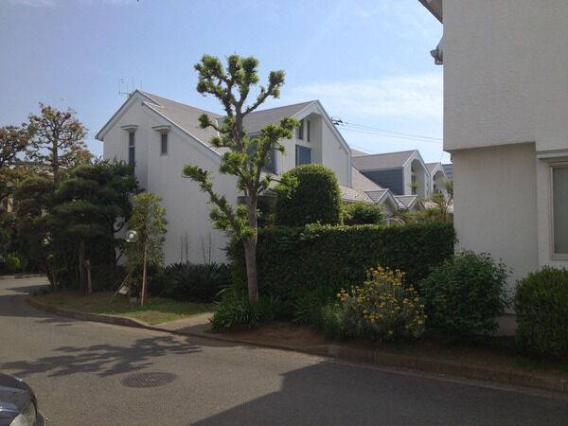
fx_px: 574
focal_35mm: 35
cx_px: 284
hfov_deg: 52.6
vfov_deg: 40.7
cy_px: 213
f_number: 2.4
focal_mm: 4.28
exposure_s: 1/935
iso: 50
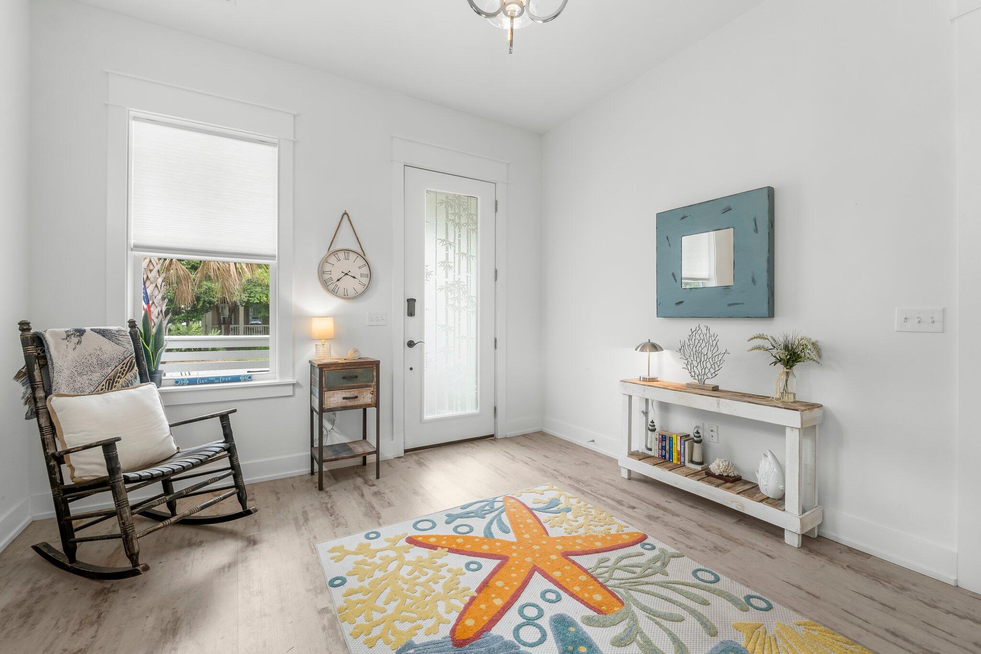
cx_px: 490
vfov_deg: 77.3
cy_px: 327
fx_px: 409
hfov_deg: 100.4
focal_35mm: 15
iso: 400
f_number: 9
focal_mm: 10
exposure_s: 1/6
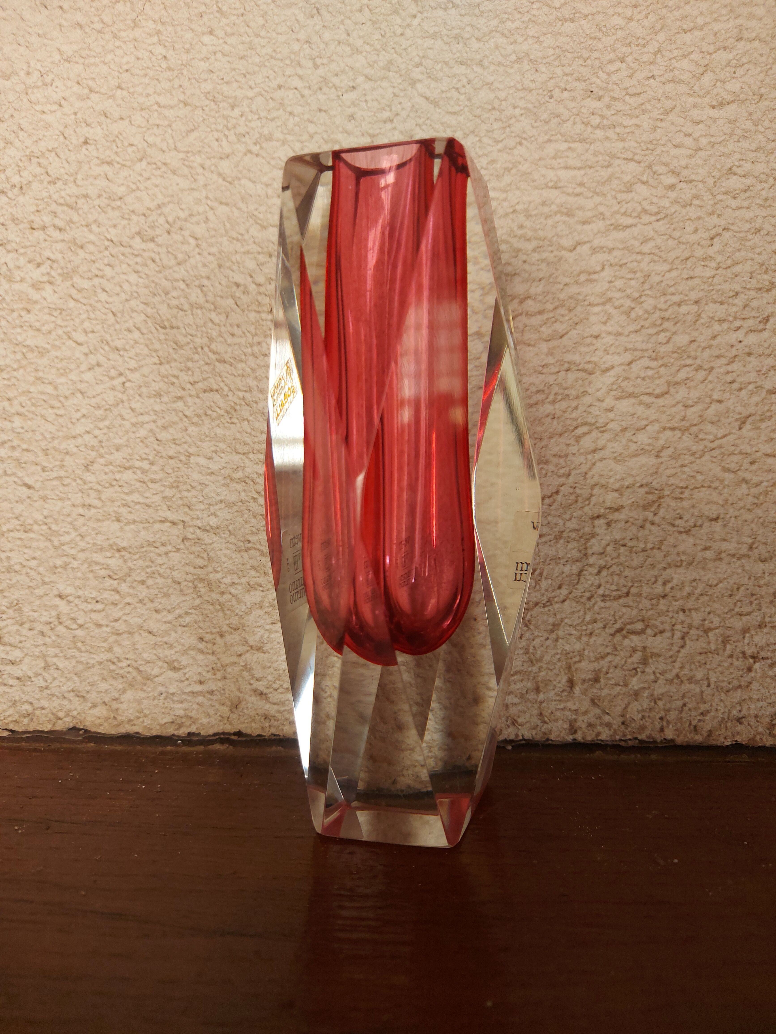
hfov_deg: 56.8
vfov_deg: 71.6
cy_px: 517
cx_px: 388
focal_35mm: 24
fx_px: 717
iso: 125
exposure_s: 1/60
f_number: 1.8
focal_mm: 5.23
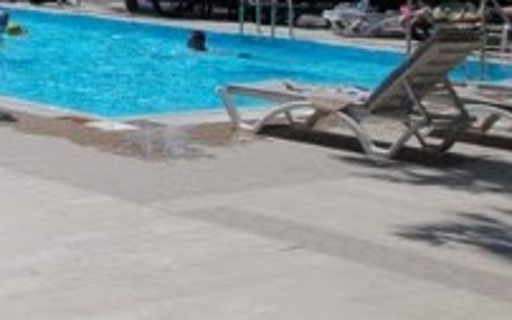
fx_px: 1213
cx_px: -260
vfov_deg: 14.7
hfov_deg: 20.4
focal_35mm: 87
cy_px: -18
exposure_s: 1/320
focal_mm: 10
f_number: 9
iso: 100
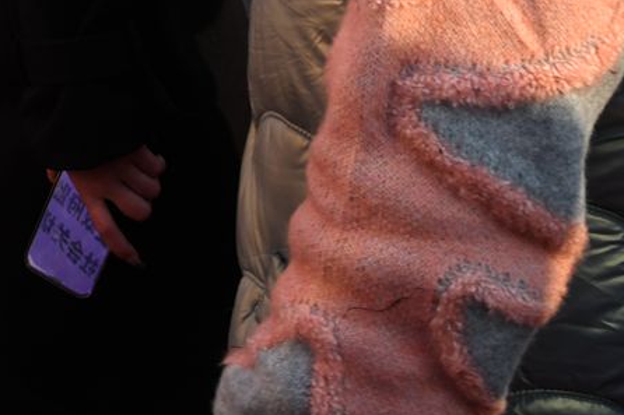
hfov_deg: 16.0
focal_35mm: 121
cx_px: -193
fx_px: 2096
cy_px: -414
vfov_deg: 10.4
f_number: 11
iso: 640
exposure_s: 1/500
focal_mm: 27
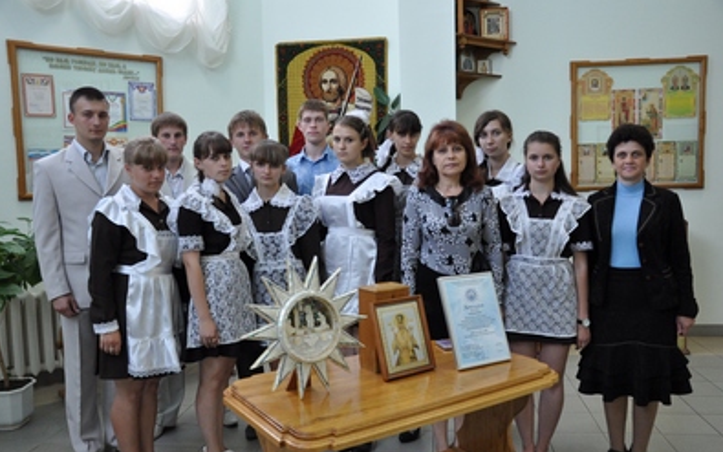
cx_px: 359
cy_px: 236
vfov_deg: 38.9
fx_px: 641
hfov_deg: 58.9
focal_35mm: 33
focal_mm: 21
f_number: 4.8
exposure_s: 1/90
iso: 1250
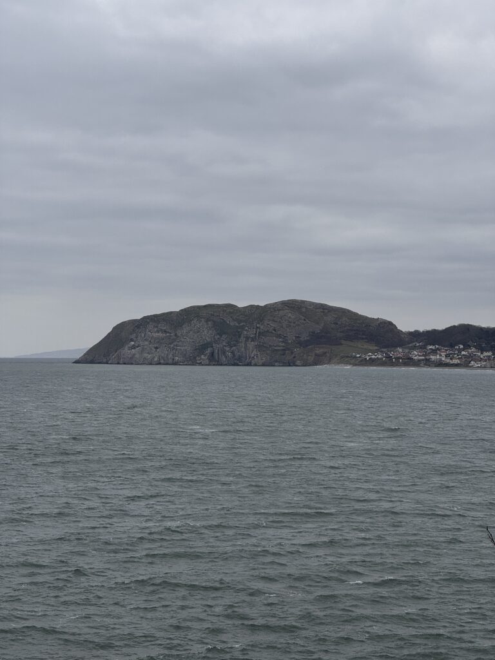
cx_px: 248
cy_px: 330
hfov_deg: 19.1
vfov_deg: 25.3
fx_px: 1468
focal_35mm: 77
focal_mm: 9
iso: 25
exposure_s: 1/558
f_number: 2.8
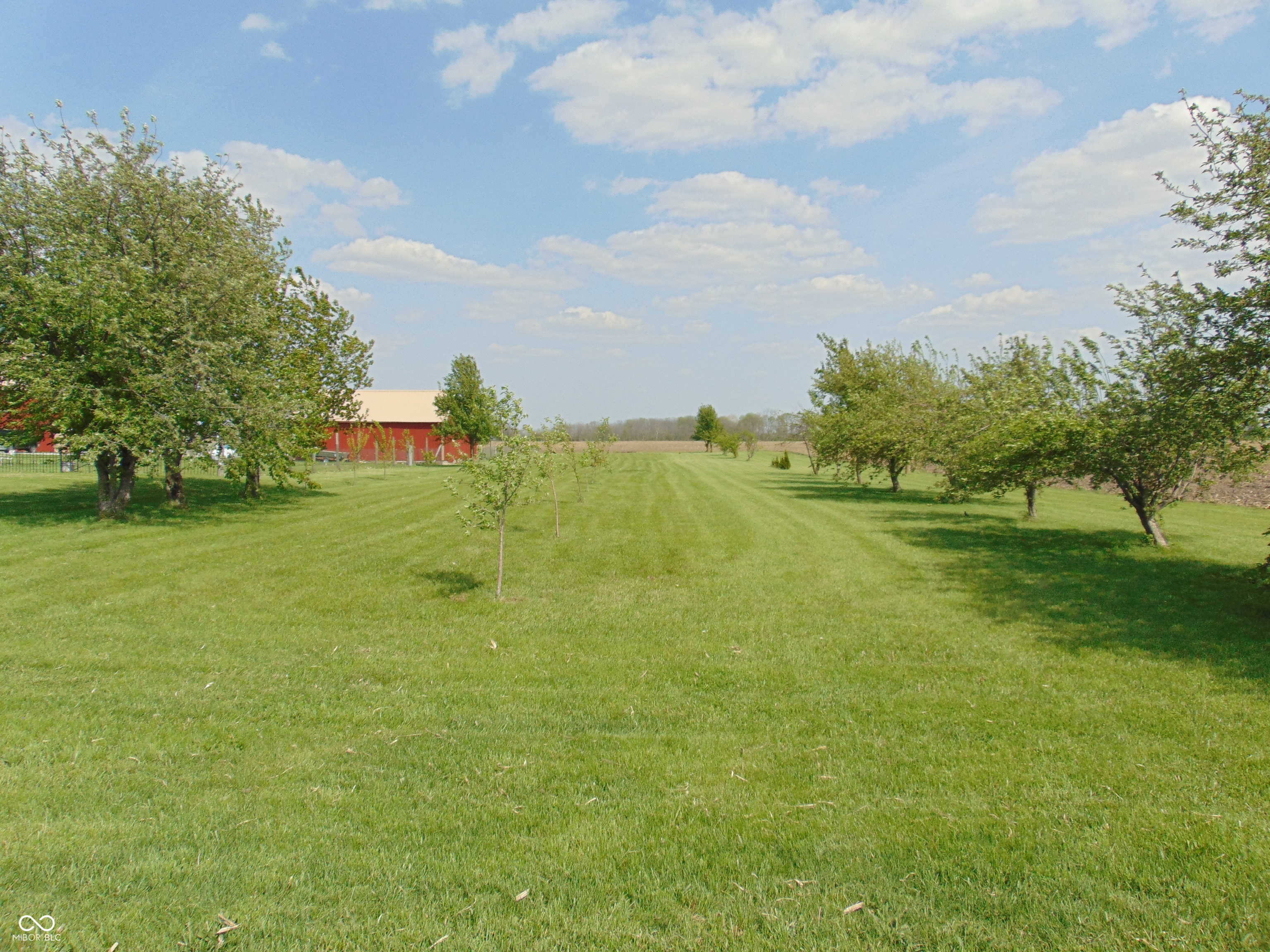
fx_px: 917
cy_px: 476
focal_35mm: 25
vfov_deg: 54.9
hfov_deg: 69.4
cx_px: 635
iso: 80
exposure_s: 1/320
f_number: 7.7
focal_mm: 4.5
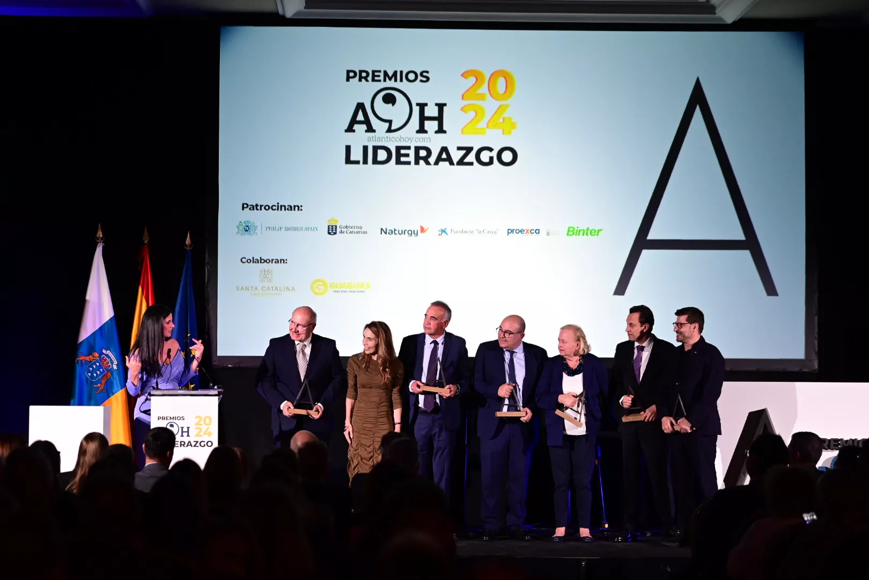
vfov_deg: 16.1
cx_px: 434
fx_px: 2052
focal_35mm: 85
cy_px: 290
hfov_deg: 23.9
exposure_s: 1/3200
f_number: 2
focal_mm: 85
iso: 5000
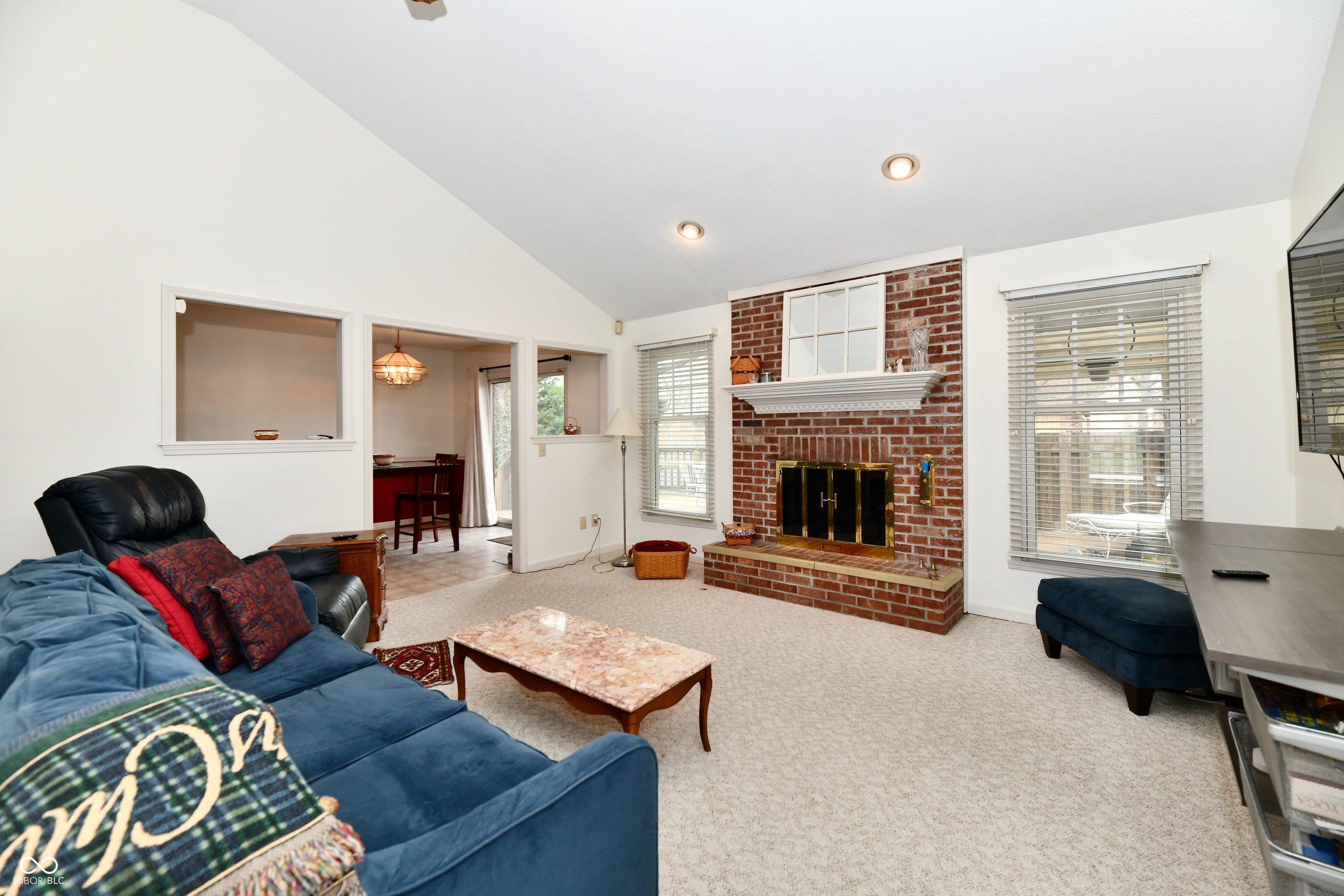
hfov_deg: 104.3
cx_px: 672
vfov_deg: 81.2
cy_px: 448
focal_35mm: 14
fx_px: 523
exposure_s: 1/60
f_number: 6.3
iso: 640
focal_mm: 14
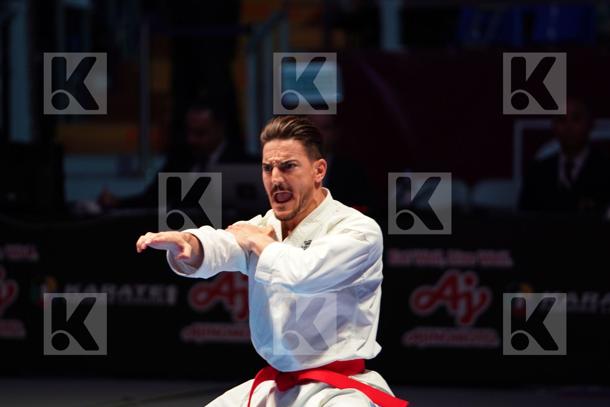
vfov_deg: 4.6
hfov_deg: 6.9
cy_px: 204
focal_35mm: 300
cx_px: 305
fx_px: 5083
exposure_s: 1/200
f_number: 2.8
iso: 500
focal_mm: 200
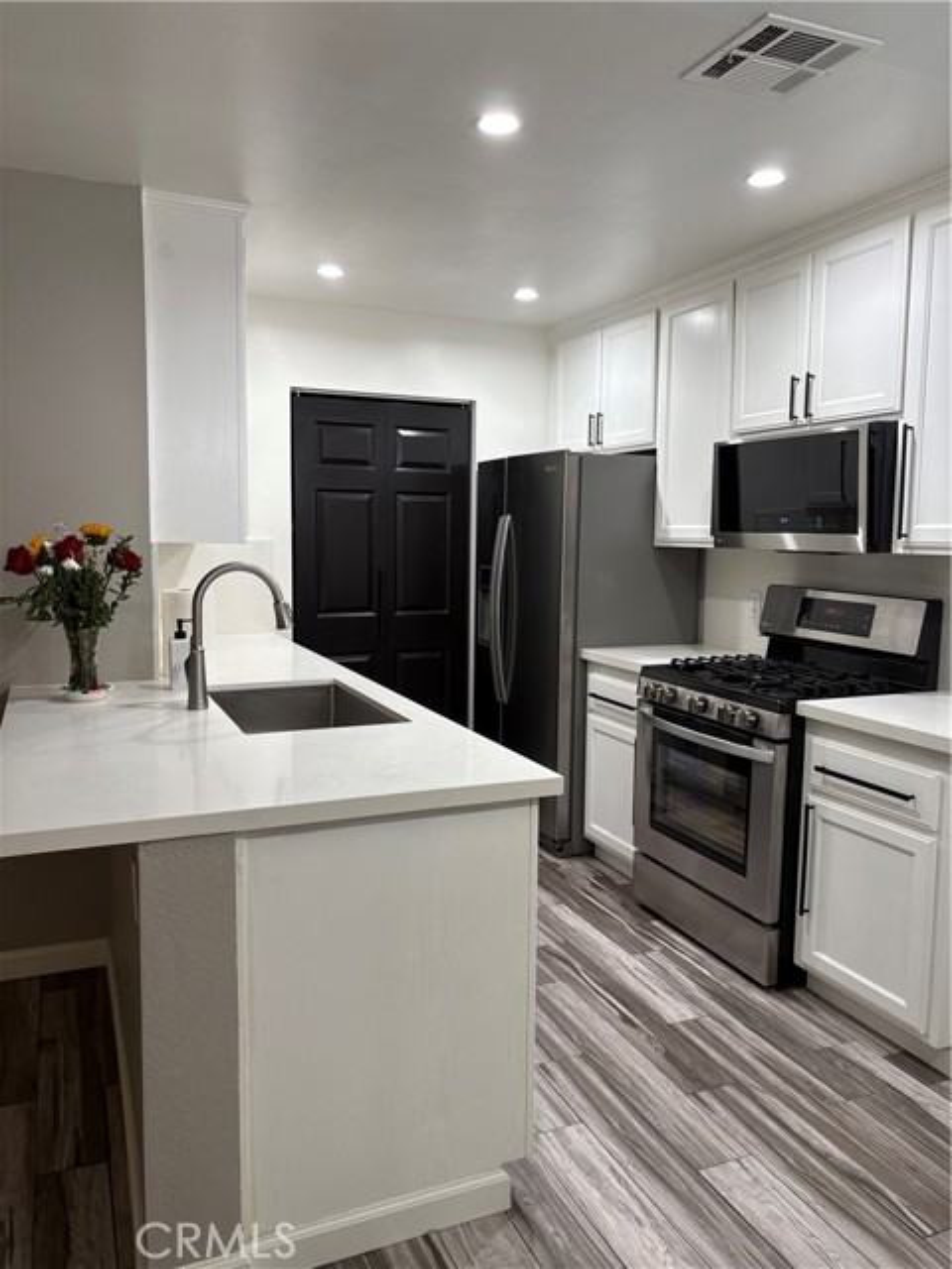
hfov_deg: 53.1
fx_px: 953
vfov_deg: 67.3
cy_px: 634
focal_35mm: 26
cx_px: 476
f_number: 1.6
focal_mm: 5.96
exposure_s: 1/60
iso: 100
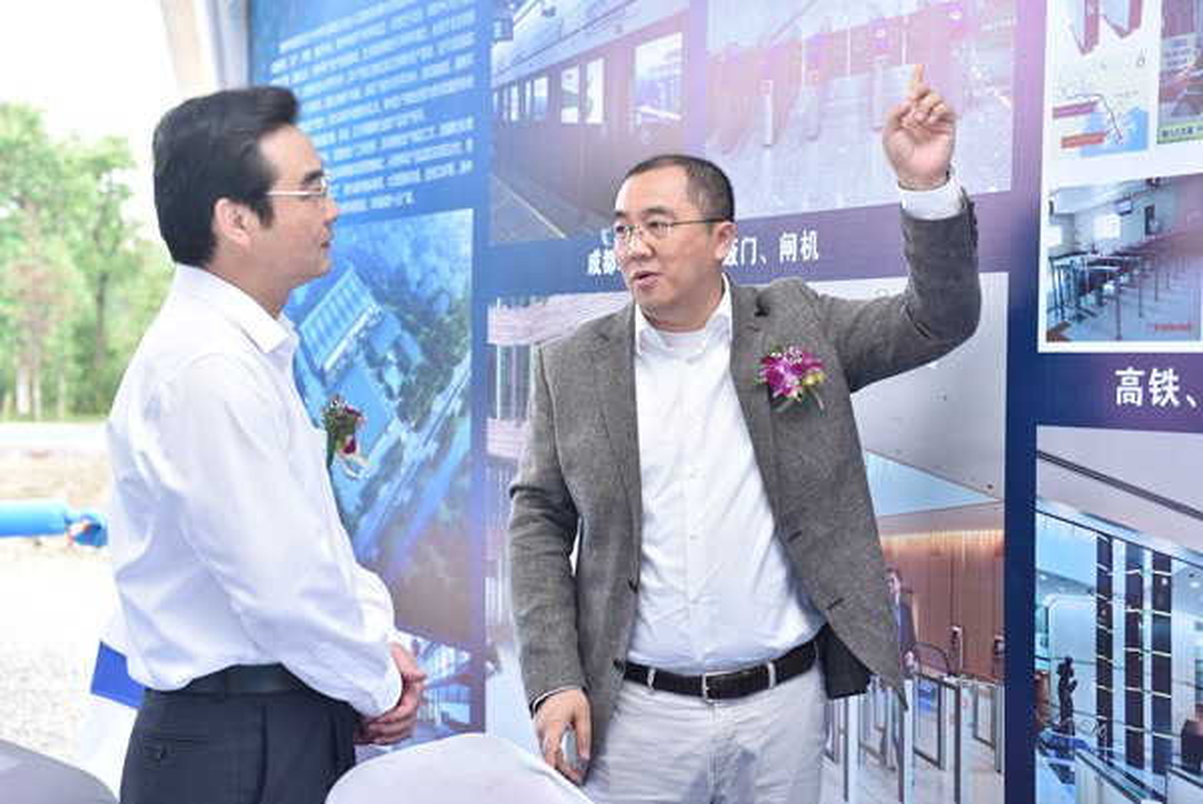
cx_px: 602
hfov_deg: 35.6
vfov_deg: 24.2
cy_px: 402
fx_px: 1873
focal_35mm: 56
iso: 400
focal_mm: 56
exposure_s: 1/125
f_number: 4
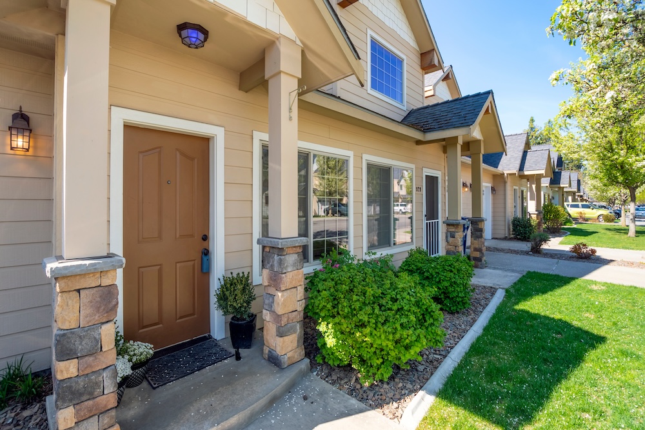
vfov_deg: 77.3
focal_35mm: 15
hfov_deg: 100.4
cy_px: 215
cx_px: 322
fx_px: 269
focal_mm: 10
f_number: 6.3
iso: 200
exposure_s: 1/250
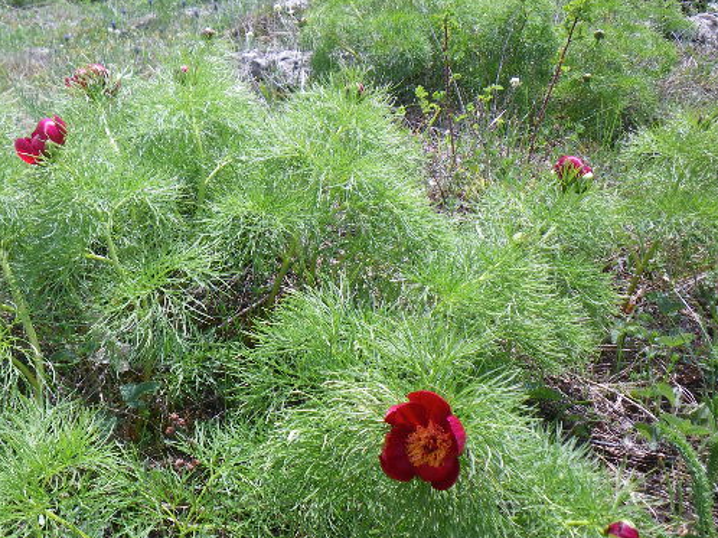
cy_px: 346
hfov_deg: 40.9
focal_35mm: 45
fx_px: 933
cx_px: 179
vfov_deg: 32.0
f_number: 4.2
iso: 50
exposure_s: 1/200
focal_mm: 5
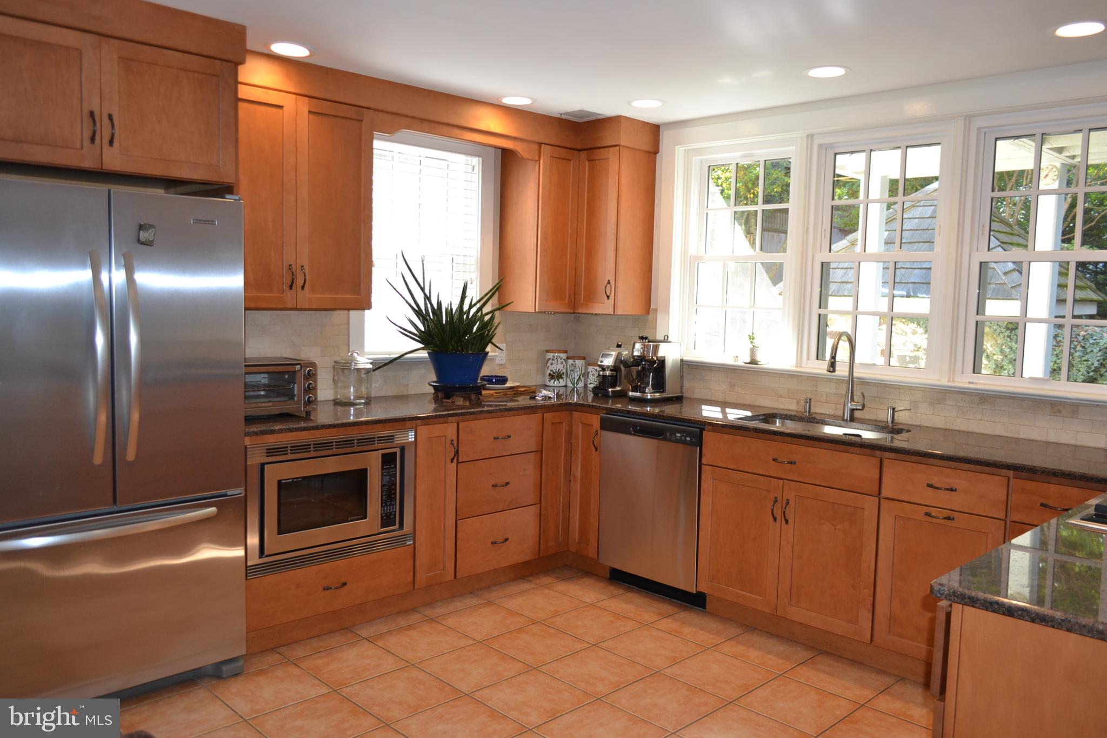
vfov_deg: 47.9
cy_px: 369
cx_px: 554
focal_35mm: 27
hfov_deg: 67.4
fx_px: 830
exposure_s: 1/60
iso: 400
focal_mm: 18
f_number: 4
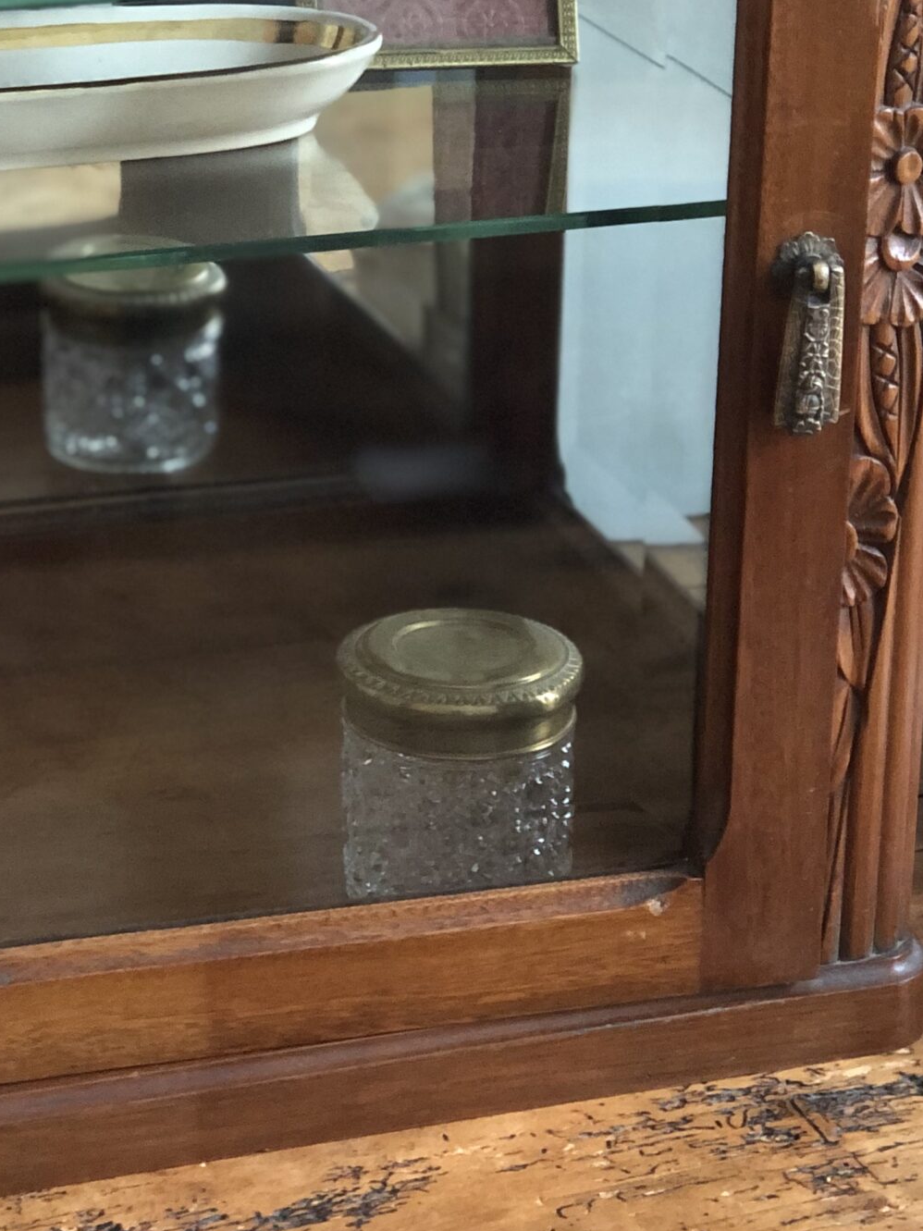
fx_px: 3556
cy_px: 368
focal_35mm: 100
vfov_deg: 19.6
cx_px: 302
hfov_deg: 14.8
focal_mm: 6
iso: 160
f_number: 2.4
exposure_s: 1/8
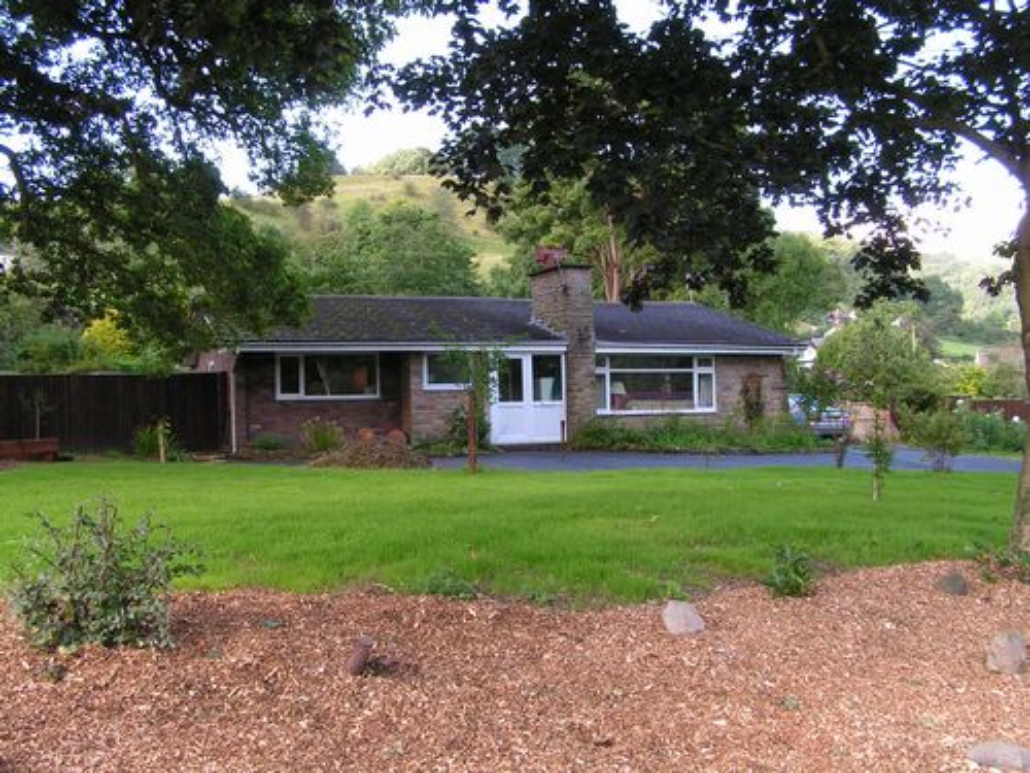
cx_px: 515
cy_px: 386
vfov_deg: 37.7
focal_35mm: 38
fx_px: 1131
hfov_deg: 49.0
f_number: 5
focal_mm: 6.3
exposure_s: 1/50
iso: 50
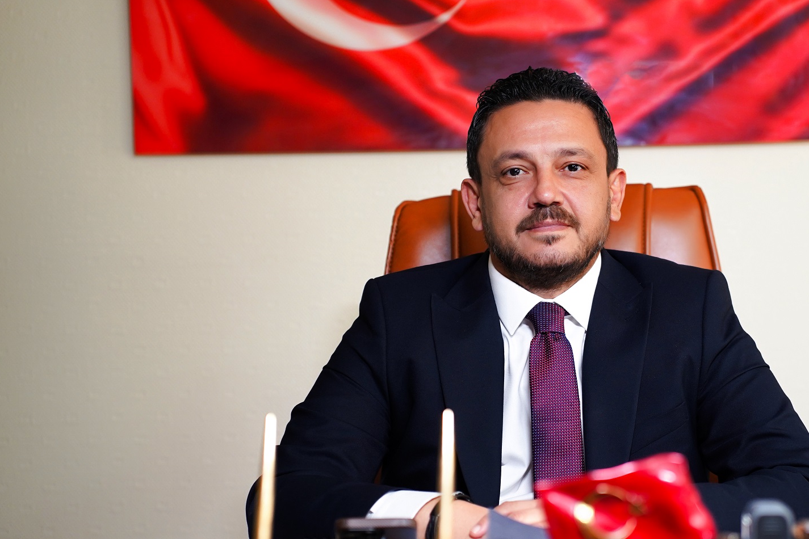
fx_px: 1640
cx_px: 511
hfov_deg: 27.6
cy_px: 308
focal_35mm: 73
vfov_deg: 18.7
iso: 800
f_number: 2.8
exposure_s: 1/125
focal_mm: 52
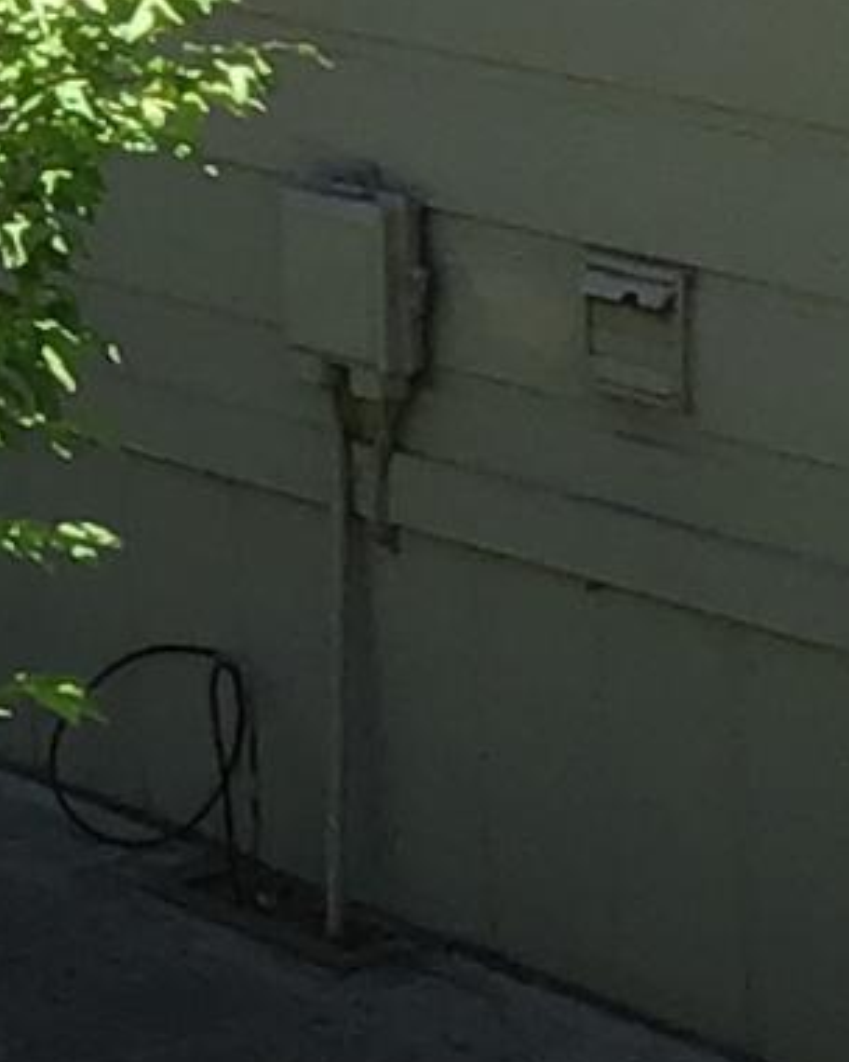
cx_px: -1321
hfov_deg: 6.1
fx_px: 7507
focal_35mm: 239
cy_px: 489
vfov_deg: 8.1
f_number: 2.4
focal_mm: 3.3
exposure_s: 1/458
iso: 25
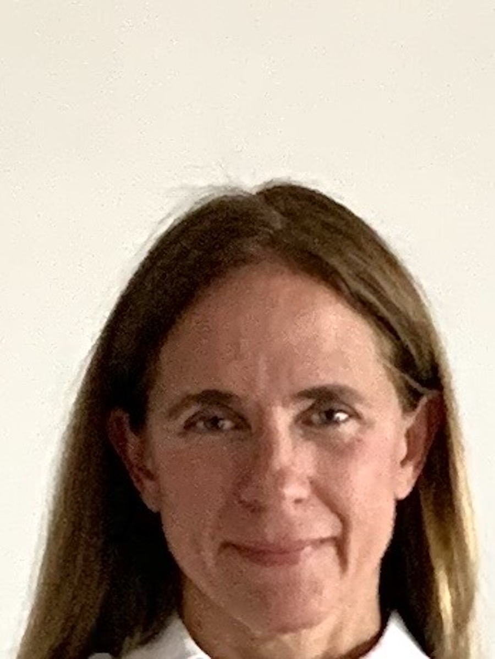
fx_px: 496
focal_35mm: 26
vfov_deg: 67.3
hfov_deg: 53.1
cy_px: 330
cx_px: 248
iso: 250
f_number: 1.8
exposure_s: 1/60
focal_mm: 4.25
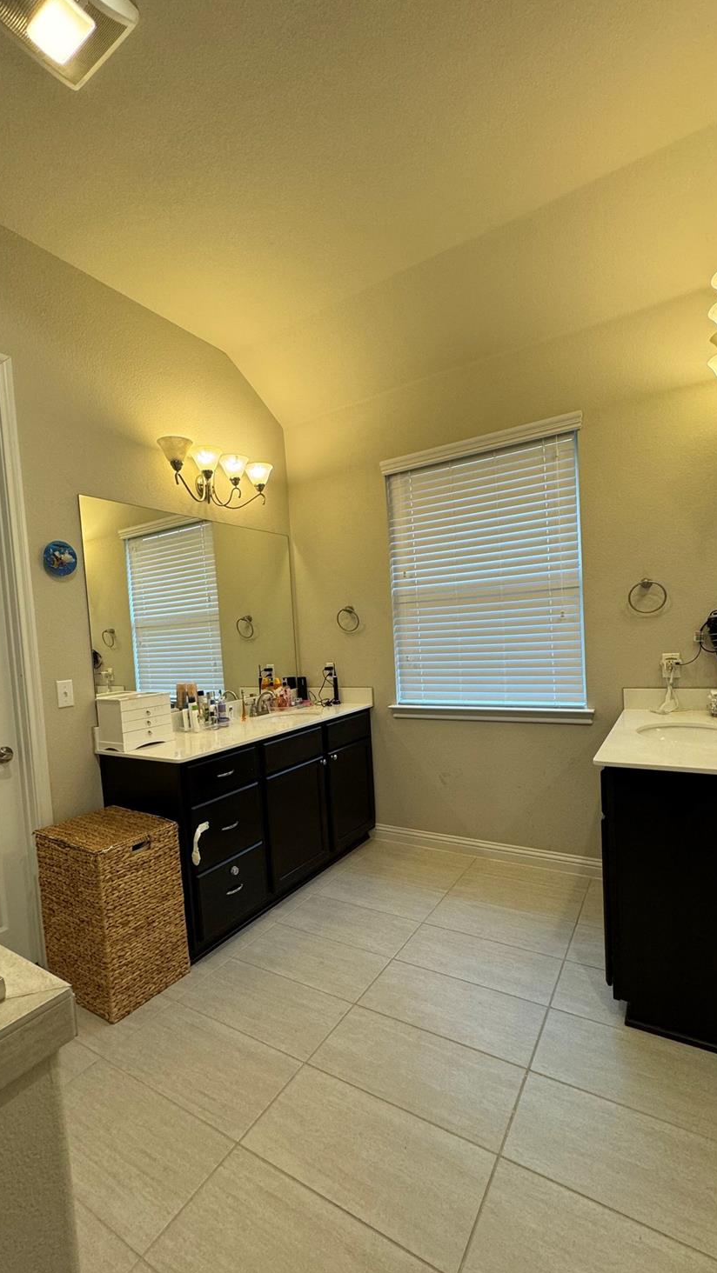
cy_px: 664
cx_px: 338
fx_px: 541
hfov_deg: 67.1
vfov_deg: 99.3
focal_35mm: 16
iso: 160
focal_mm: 2.22
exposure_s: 1/120
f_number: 2.2
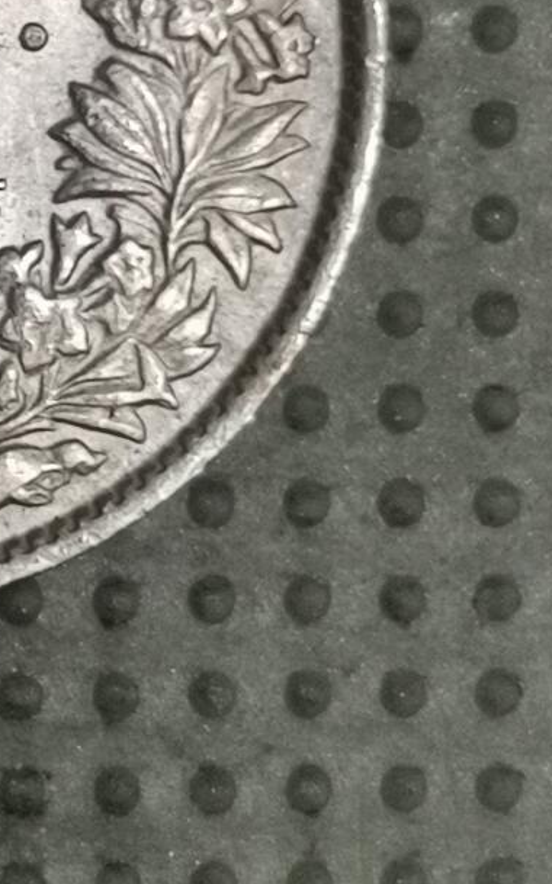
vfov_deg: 12.8
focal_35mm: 163
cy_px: 218
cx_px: -227
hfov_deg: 7.9
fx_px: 3928
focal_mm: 4.75
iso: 320
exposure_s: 1/30
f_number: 1.8
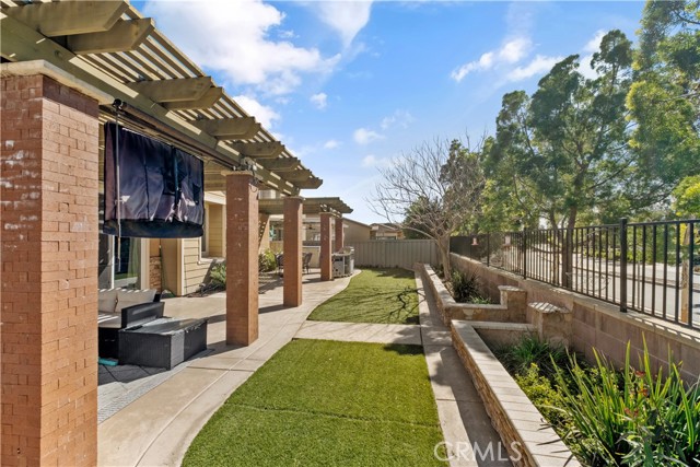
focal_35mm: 15
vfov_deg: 77.4
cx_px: 350
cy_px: 234
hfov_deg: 100.4
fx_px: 292
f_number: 8
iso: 200
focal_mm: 10
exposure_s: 1/150
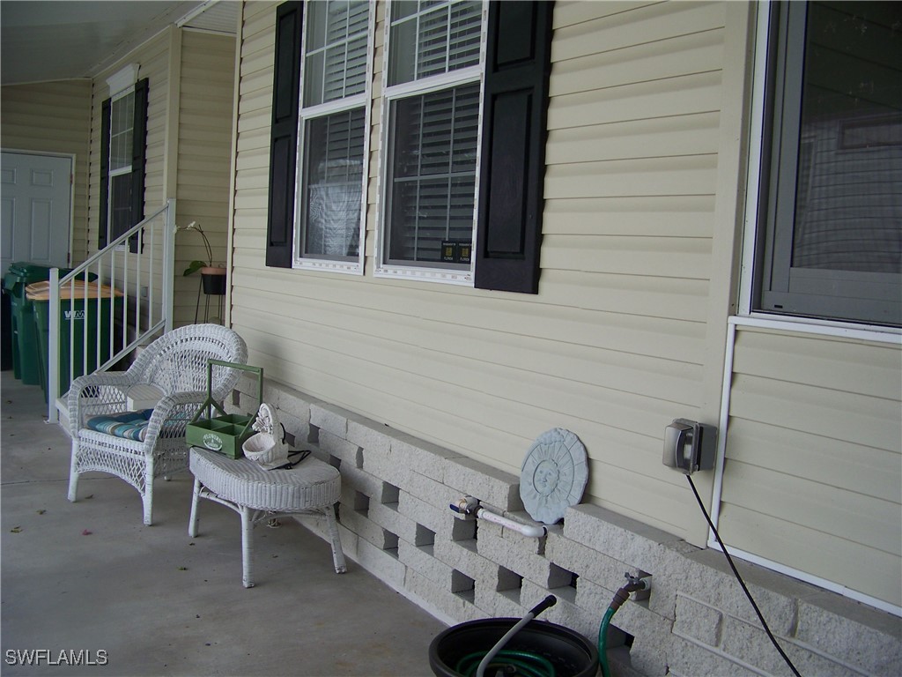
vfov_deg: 39.7
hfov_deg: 51.4
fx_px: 938
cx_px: 451
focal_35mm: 36
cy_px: 338
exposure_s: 1/200
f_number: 2.8
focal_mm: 5.85
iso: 64
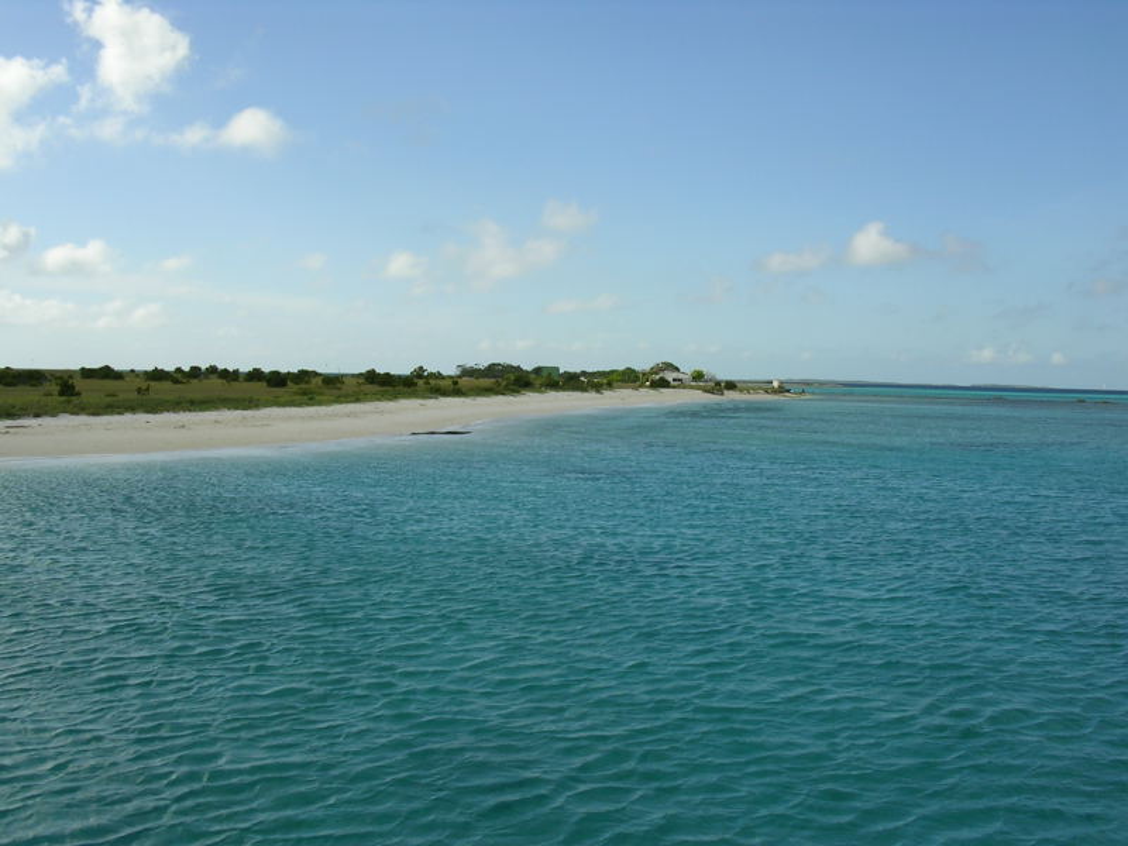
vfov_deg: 37.7
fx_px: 1238
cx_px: 564
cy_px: 423
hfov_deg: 49.0
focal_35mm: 38
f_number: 5.6
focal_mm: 5.8
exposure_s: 1/300
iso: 50
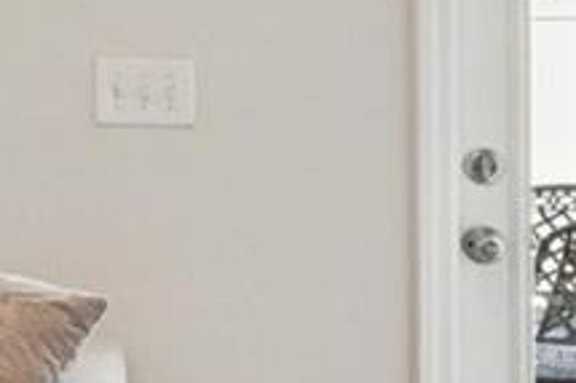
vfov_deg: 11.4
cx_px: -643
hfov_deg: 14.0
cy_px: -5
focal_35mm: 119
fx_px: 1902
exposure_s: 1/60
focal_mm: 16
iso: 400
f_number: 8
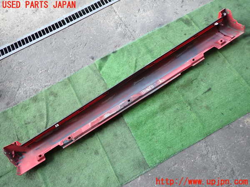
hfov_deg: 69.4
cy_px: 94
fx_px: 181
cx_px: 125
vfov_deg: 54.9
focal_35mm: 25
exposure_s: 1/125
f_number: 2
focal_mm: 4.5
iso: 125
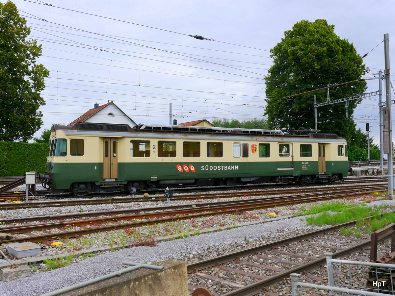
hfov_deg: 54.0
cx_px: 198
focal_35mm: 34
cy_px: 148
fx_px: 388
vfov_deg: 41.8
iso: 160
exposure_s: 1/320
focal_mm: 17
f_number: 7.1
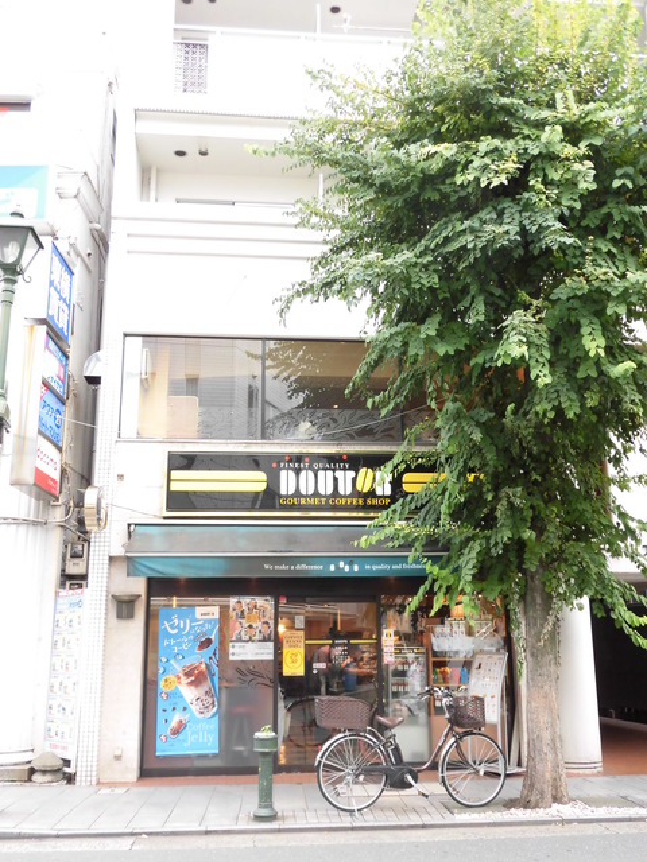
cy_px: 431
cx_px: 324
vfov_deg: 56.8
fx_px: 797
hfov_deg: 44.2
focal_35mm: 32
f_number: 3.5
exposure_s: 1/60
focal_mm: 5.81
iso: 160
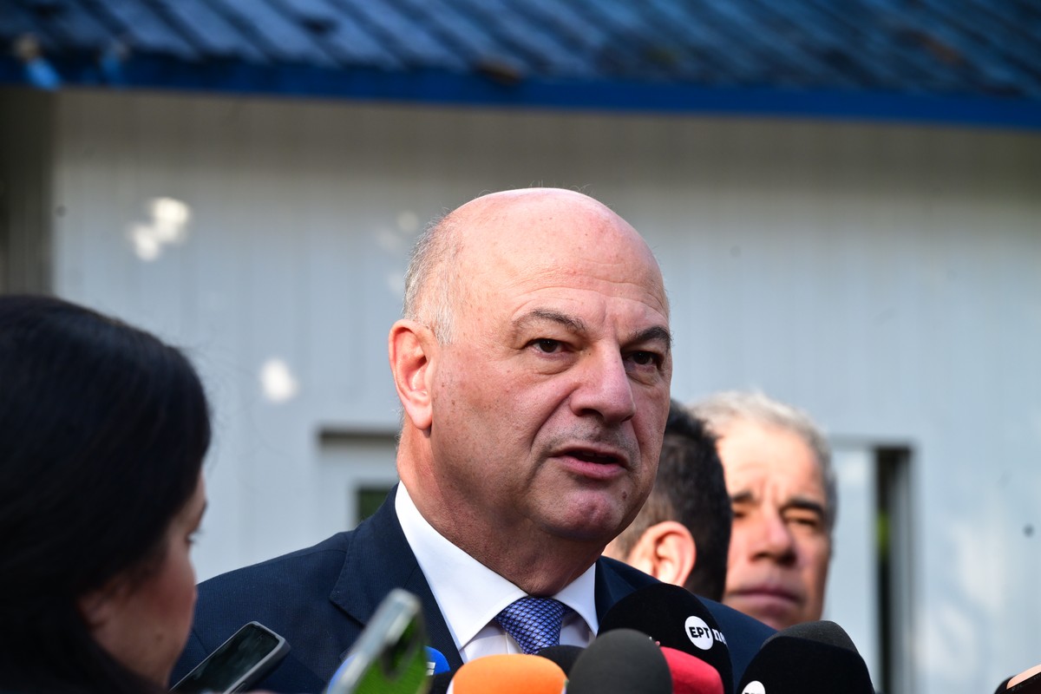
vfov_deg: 6.9
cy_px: 347
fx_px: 5783
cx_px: 520
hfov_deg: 10.3
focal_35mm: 200
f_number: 7.1
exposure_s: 1/400
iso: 800
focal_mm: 200
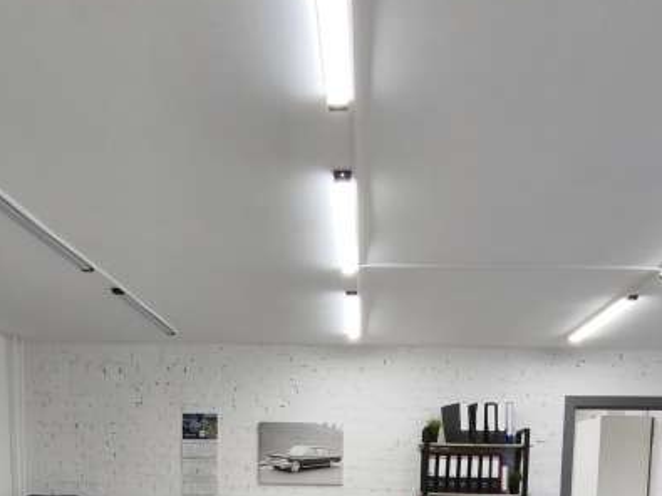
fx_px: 726
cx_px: 350
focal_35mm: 38
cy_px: 553
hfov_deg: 49.0
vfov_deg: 32.8
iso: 50
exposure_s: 1/50
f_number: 2.2
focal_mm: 1.91
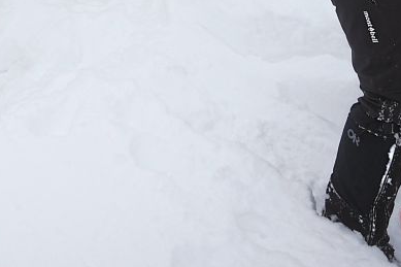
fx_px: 568
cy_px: -139
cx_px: 38
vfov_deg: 21.8
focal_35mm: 51
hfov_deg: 36.4
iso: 100
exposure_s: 1/1600
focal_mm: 16
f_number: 2.8
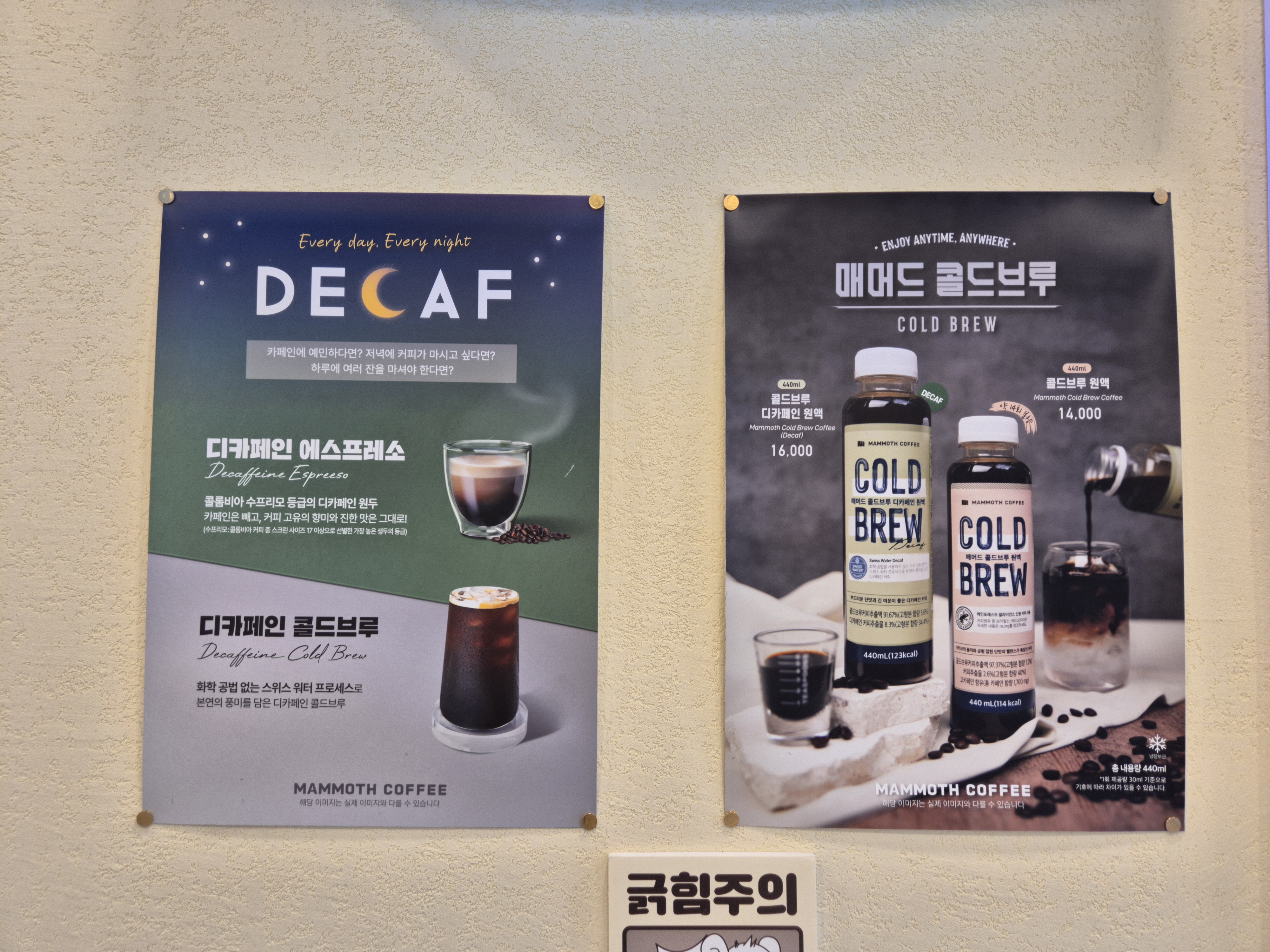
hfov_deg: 73.9
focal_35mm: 23
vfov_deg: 58.9
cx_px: 635
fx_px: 844
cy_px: 476
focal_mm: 5.4
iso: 64
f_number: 1.8
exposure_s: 1/120
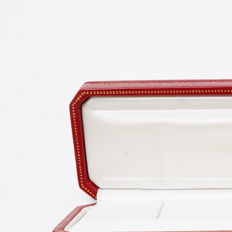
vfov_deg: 16.6
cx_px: 291
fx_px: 789
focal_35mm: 104
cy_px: 175
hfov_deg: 16.0
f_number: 18
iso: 500
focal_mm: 30
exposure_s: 1/125
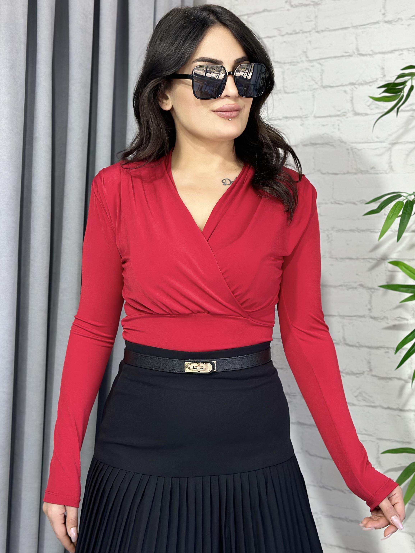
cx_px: 208
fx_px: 1007
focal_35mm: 63
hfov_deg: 23.3
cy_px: 288
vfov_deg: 30.7
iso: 125
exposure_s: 1/100
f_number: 1.78
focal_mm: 6.86
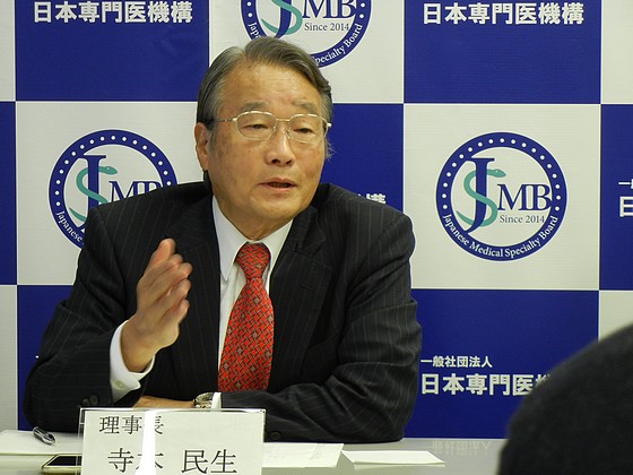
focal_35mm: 133
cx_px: 316
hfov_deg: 14.8
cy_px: 238
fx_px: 2432
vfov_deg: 11.1
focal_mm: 24
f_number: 4.6
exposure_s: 1/10.3
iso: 400
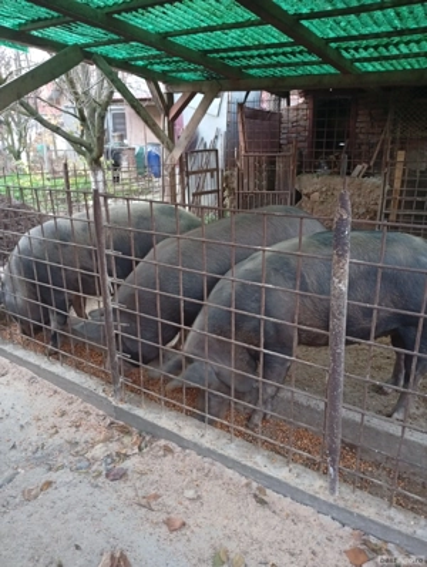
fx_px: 443
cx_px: 214
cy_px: 284
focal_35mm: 27
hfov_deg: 51.5
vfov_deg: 65.2
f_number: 1.8
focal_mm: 3.98
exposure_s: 1/20
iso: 949
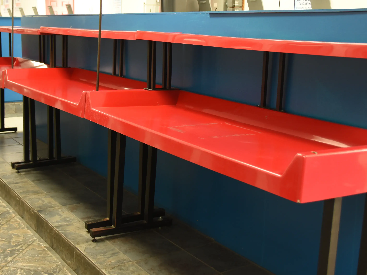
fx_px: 541
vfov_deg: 28.5
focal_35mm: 51
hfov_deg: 37.4
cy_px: 114
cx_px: 162
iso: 800
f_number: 3.8
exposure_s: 1/50
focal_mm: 24
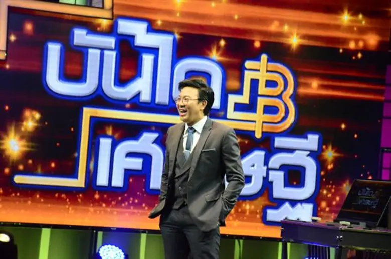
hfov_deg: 11.8
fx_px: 1885
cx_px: 196
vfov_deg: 7.8
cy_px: 130
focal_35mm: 174
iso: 5000
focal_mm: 116
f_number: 5.6
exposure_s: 1/200
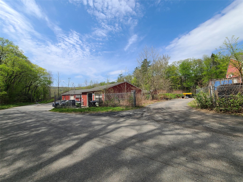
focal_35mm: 13
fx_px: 91
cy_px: 91
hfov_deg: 106.2
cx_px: 122
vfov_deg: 89.9
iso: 50
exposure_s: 1/1714
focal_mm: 2.2
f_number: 2.2
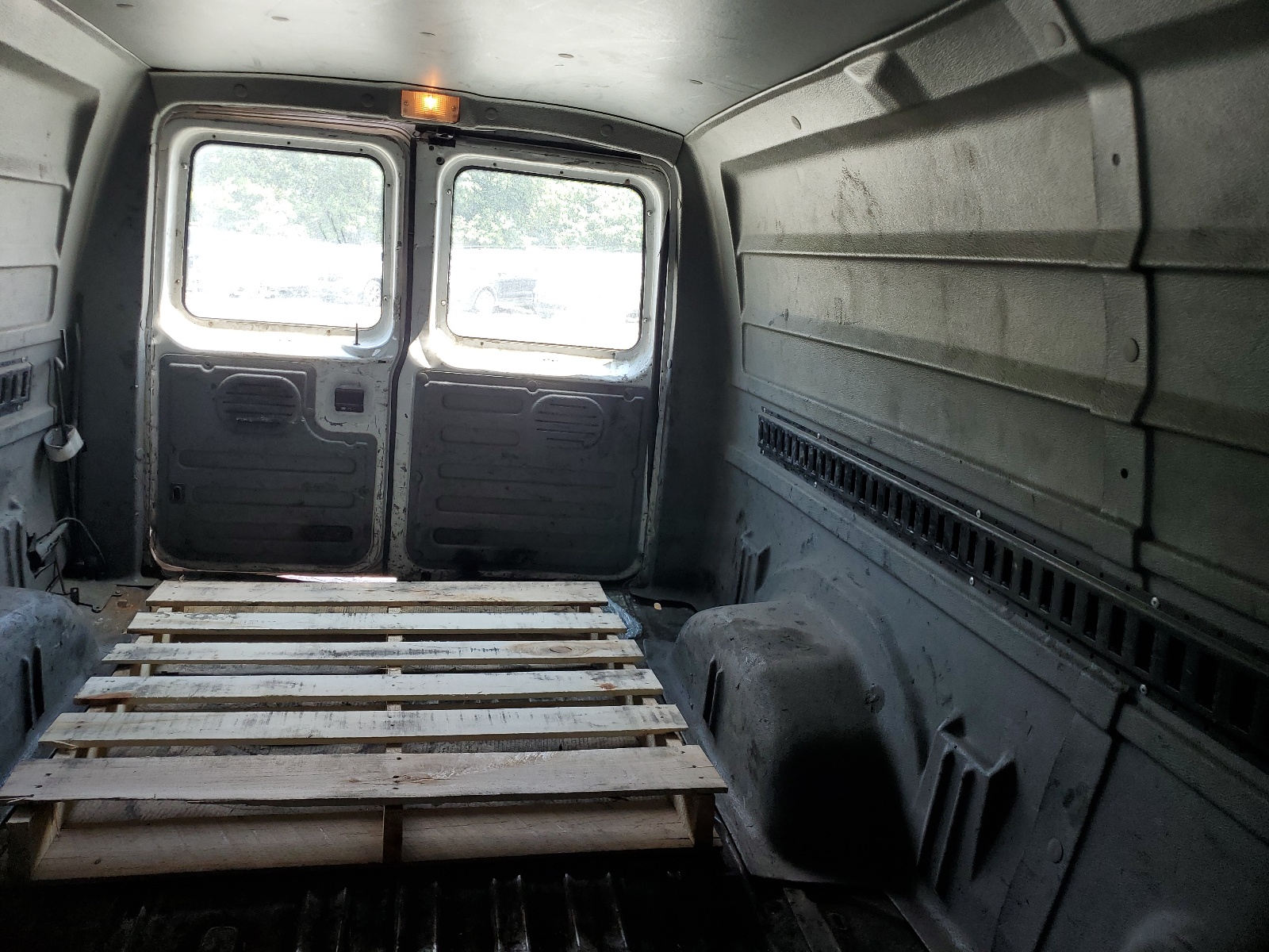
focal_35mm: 26
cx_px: 634
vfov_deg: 53.1
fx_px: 953
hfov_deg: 67.3
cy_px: 476
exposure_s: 1/132
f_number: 1.5
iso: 50
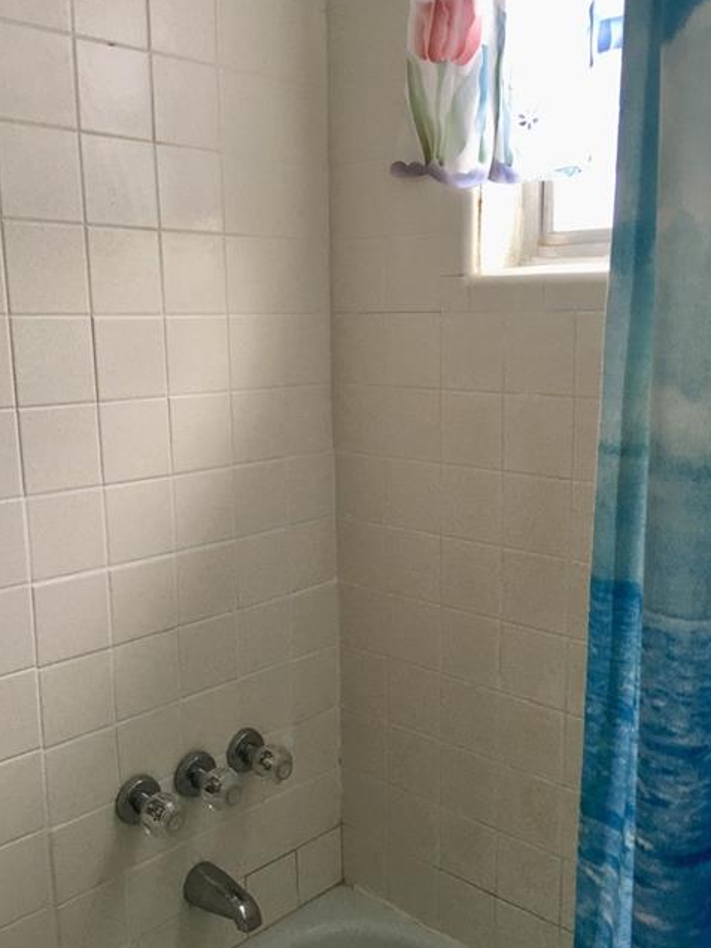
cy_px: 517
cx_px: 356
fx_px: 959
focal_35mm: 35
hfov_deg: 40.7
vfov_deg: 52.6
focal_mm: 4.15
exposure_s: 1/15
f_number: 2.2
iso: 25
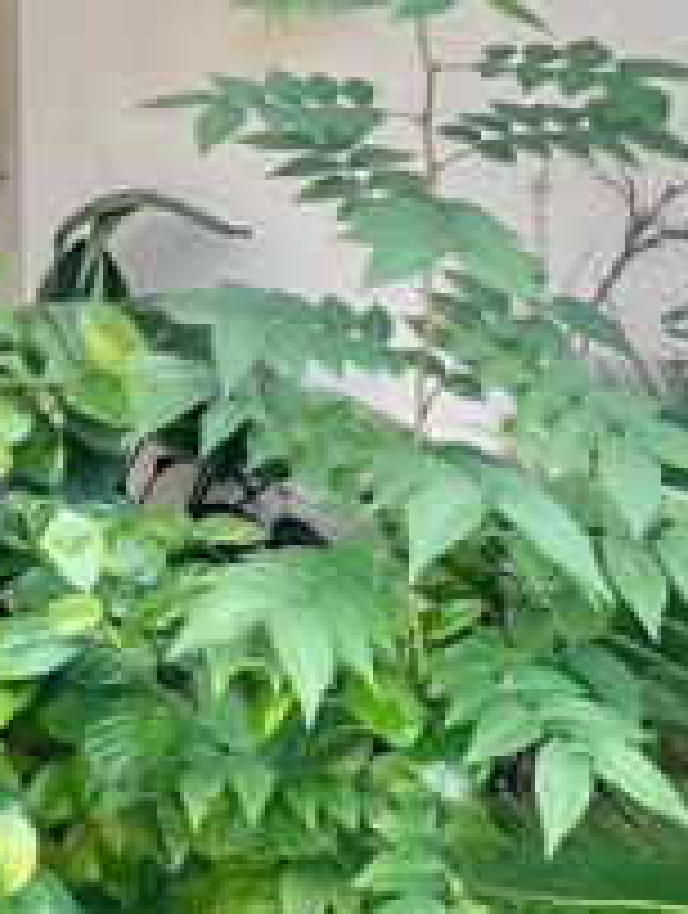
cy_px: 36
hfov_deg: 24.4
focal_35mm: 46
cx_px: -355
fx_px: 1215
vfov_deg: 37.5
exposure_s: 1/171
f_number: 1.8
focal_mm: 1.57
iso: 32
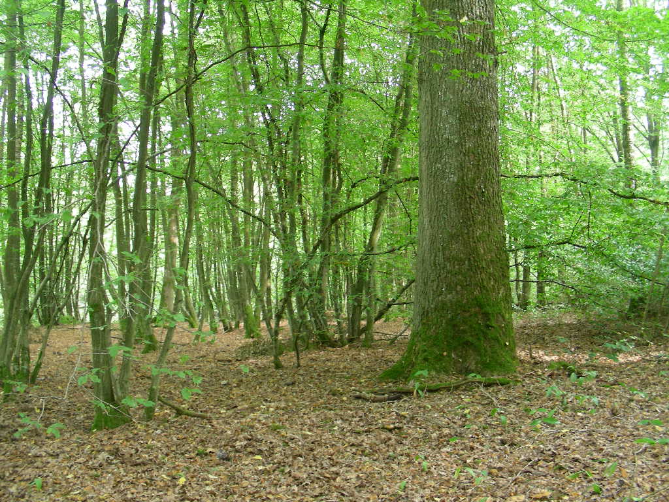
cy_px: 251
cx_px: 334
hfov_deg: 49.0
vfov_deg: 37.7
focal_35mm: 38
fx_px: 734
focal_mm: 6.3
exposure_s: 1/6.3
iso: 50
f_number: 3.5
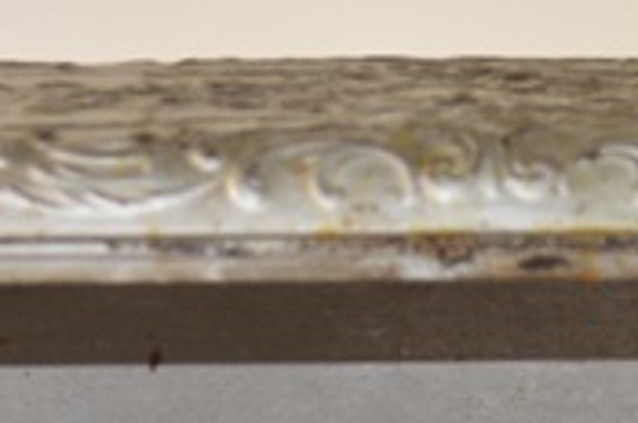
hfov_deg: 12.5
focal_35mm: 165
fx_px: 2919
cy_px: 711
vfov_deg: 8.1
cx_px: 445
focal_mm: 32
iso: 400
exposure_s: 1/100
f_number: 4.8
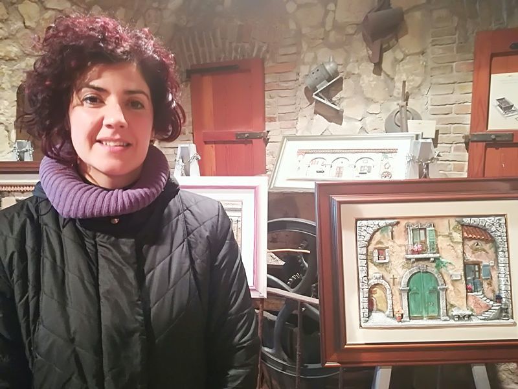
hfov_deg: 67.3
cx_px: 259
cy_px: 194
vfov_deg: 53.1
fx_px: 389
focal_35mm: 26
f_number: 2.2
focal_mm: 3.83
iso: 640
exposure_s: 1/14.3
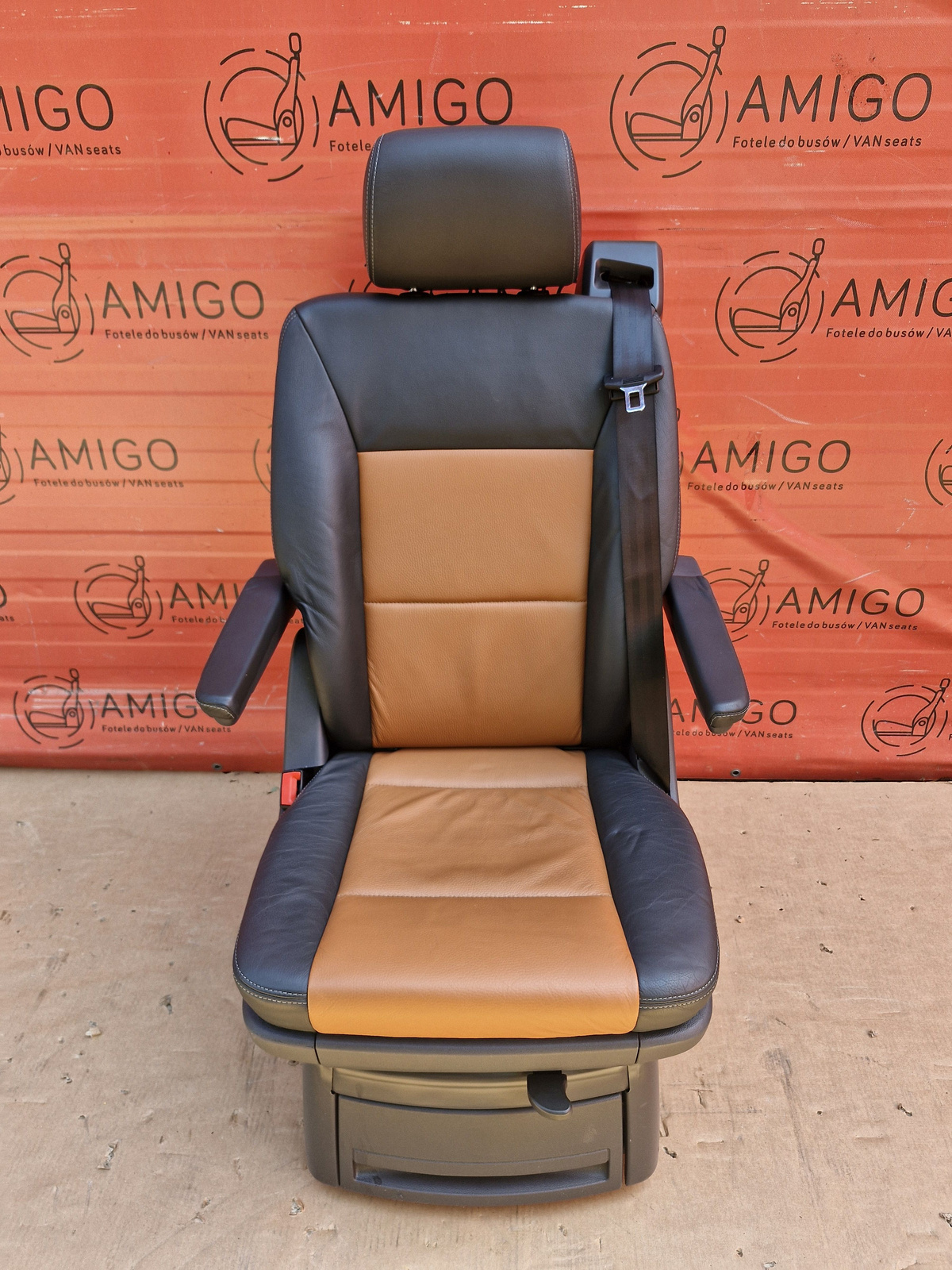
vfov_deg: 73.9
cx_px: 476
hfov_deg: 58.9
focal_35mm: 23
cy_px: 635
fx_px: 843
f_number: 1.8
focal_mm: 5.54
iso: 50
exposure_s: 1/180
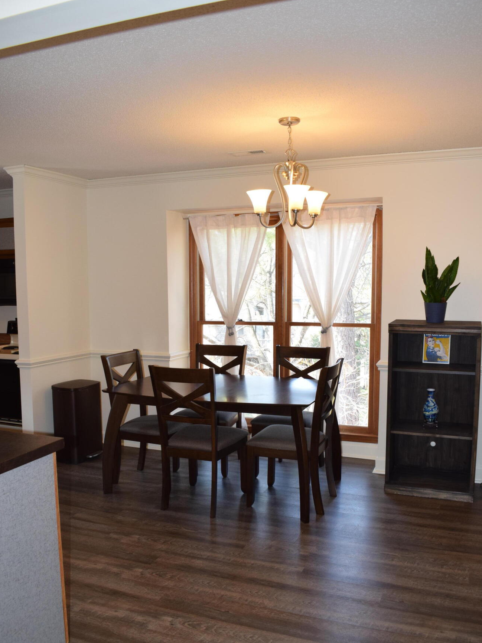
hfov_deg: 46.8
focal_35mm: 30
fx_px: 557
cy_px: 349
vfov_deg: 59.9
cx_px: 245
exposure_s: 1/125
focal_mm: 18
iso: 800
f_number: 5.6
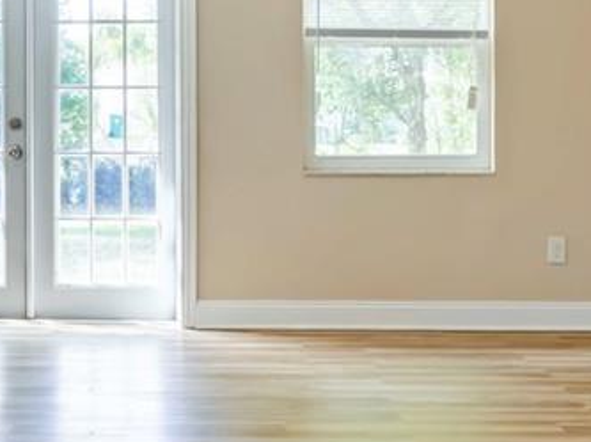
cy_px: 78
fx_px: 1301
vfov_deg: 19.1
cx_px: 186
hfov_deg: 25.4
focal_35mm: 76
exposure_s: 1/100
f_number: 9
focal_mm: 11
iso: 250
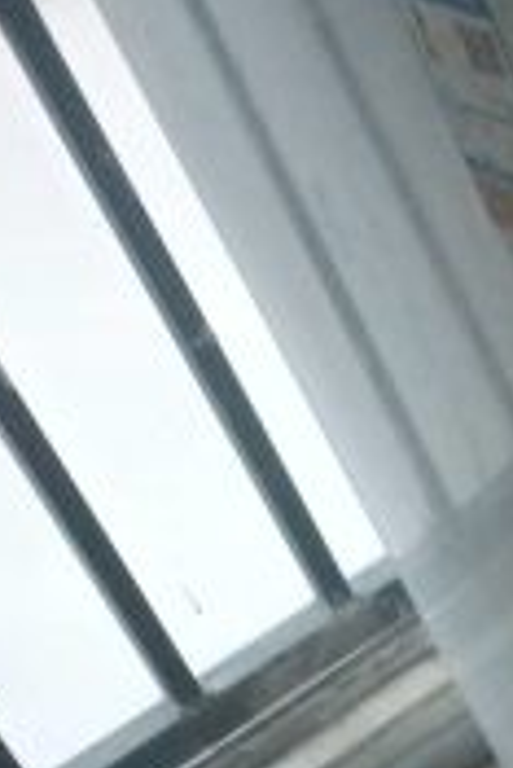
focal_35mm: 119
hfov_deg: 9.0
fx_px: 2538
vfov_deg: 15.8
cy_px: 1159
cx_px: 1622
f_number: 1.79
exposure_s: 1/25
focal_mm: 4.75
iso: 1291
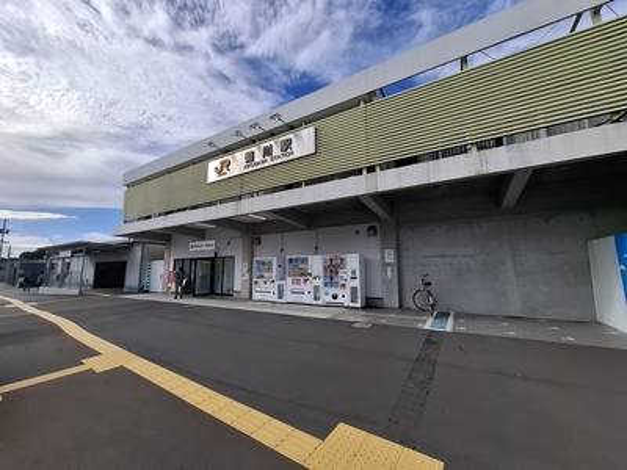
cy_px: 235
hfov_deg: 106.2
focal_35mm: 13
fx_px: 235
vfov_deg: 89.9
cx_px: 314
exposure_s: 1/1709
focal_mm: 1.74
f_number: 2.2
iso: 40
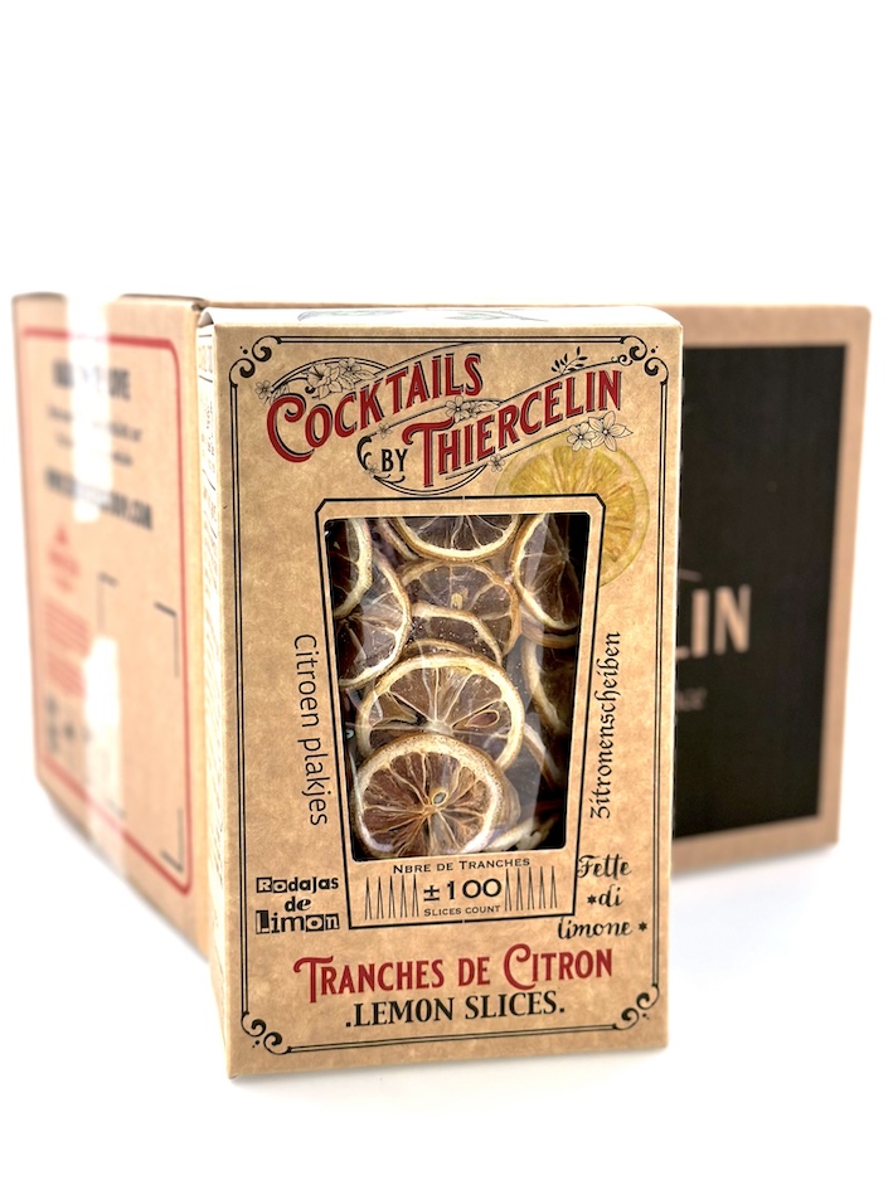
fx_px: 1651
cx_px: 446
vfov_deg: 39.7
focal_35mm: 48
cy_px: 595
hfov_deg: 30.3
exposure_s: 1/60
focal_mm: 6.86
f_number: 1.78
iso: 125
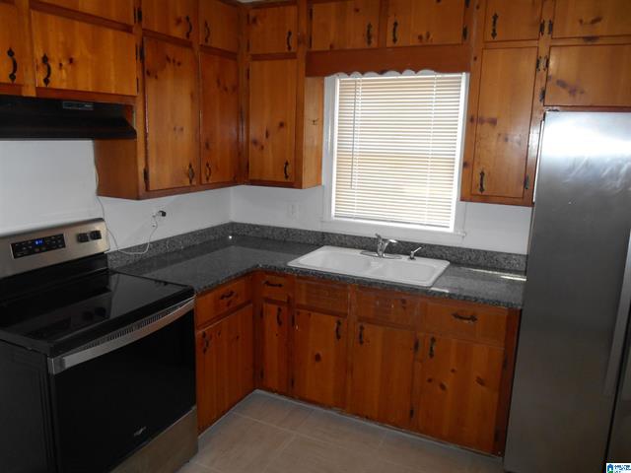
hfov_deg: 67.3
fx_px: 474
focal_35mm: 26
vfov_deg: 53.1
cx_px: 316
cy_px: 236
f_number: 3.4
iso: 220
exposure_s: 1/25
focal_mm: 4.7
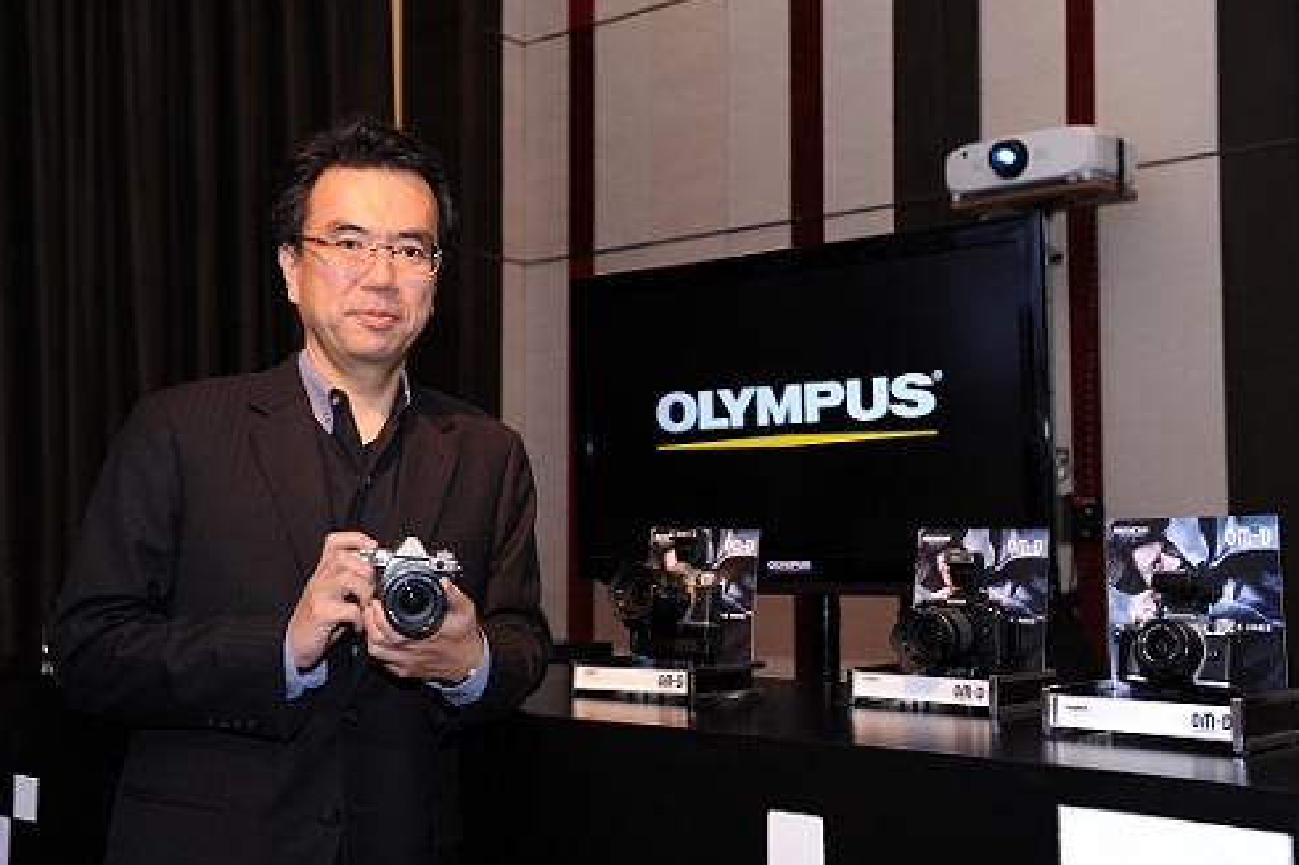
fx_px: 1551
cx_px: 642
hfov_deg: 45.4
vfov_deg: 31.2
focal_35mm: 43
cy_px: 431
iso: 1600
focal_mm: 42
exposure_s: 1/125
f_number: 4.5
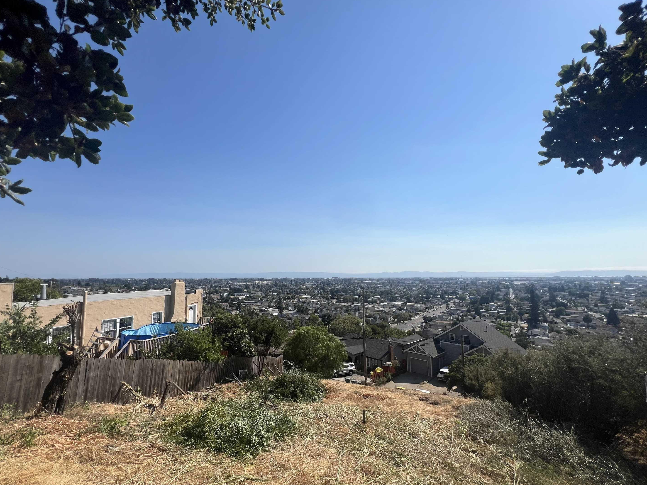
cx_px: 317
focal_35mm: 14
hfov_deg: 102.1
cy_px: 255
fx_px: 262
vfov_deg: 85.6
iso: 32
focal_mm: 1.57
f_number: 1.8
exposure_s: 1/3650
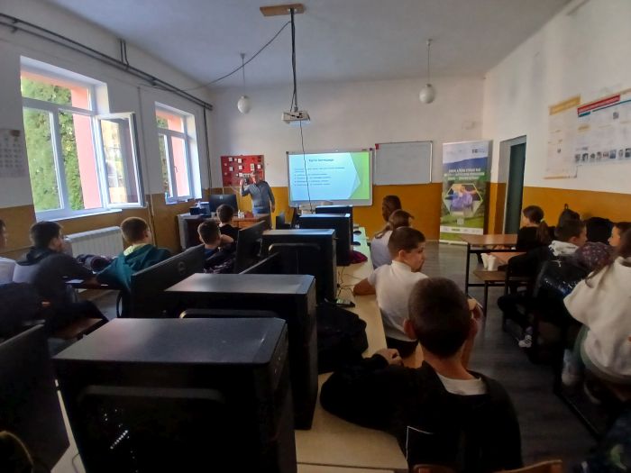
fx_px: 310
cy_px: 236
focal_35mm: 17
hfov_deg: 91.0
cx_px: 316
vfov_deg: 74.7
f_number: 2.2
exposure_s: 1/30
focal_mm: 1.4
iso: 200
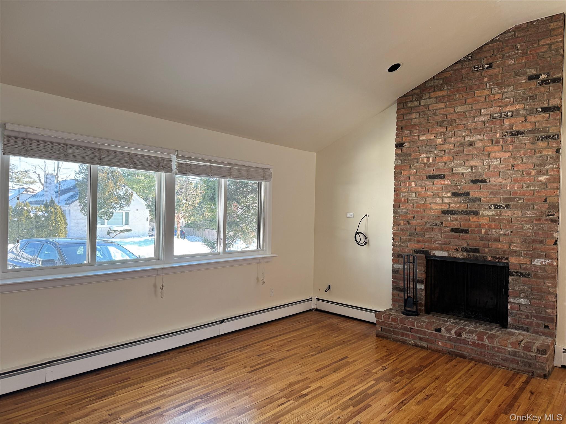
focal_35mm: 24
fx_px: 392
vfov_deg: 56.8
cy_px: 212
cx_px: 283
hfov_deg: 71.6
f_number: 1.78
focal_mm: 6.76
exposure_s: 1/121
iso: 100
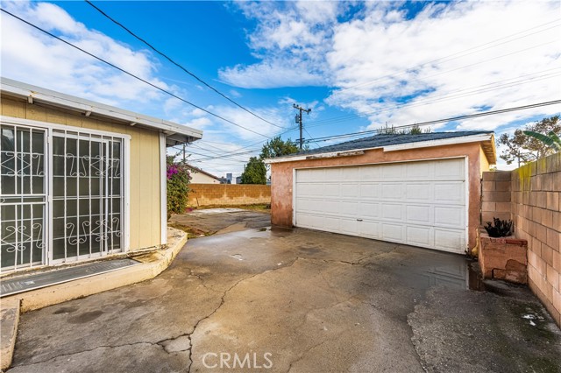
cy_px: 186
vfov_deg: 81.1
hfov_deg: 104.3
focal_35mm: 14
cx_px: 280
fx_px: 218
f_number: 9
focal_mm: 14
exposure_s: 1/250
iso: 100
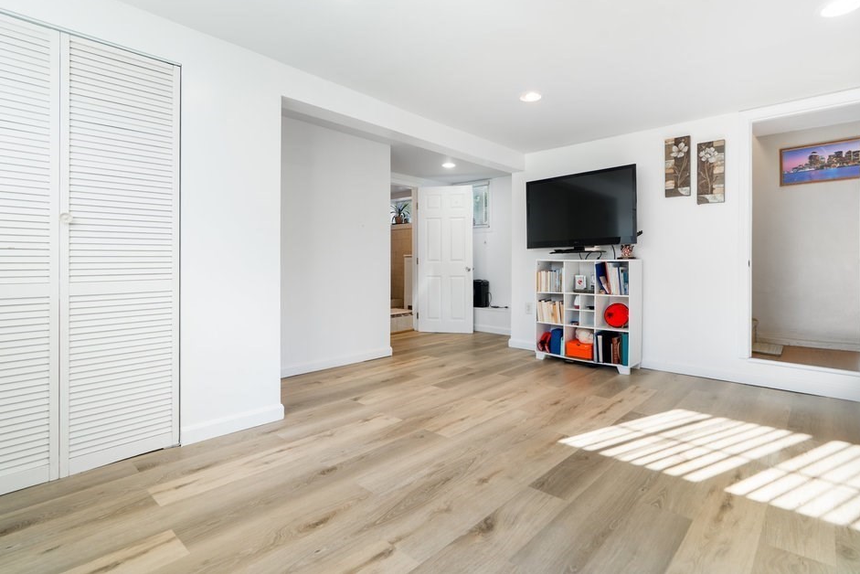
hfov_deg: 93.2
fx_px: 406
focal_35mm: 17
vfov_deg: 70.4
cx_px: 442
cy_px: 270
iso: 200
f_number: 8
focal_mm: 16
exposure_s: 1/2.5
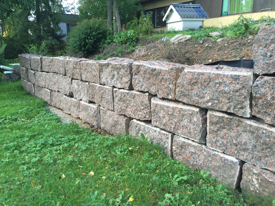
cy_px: 103
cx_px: 138
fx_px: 230
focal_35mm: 29
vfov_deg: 48.2
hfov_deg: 61.7
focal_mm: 4.15
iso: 40
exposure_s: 1/120
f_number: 2.2
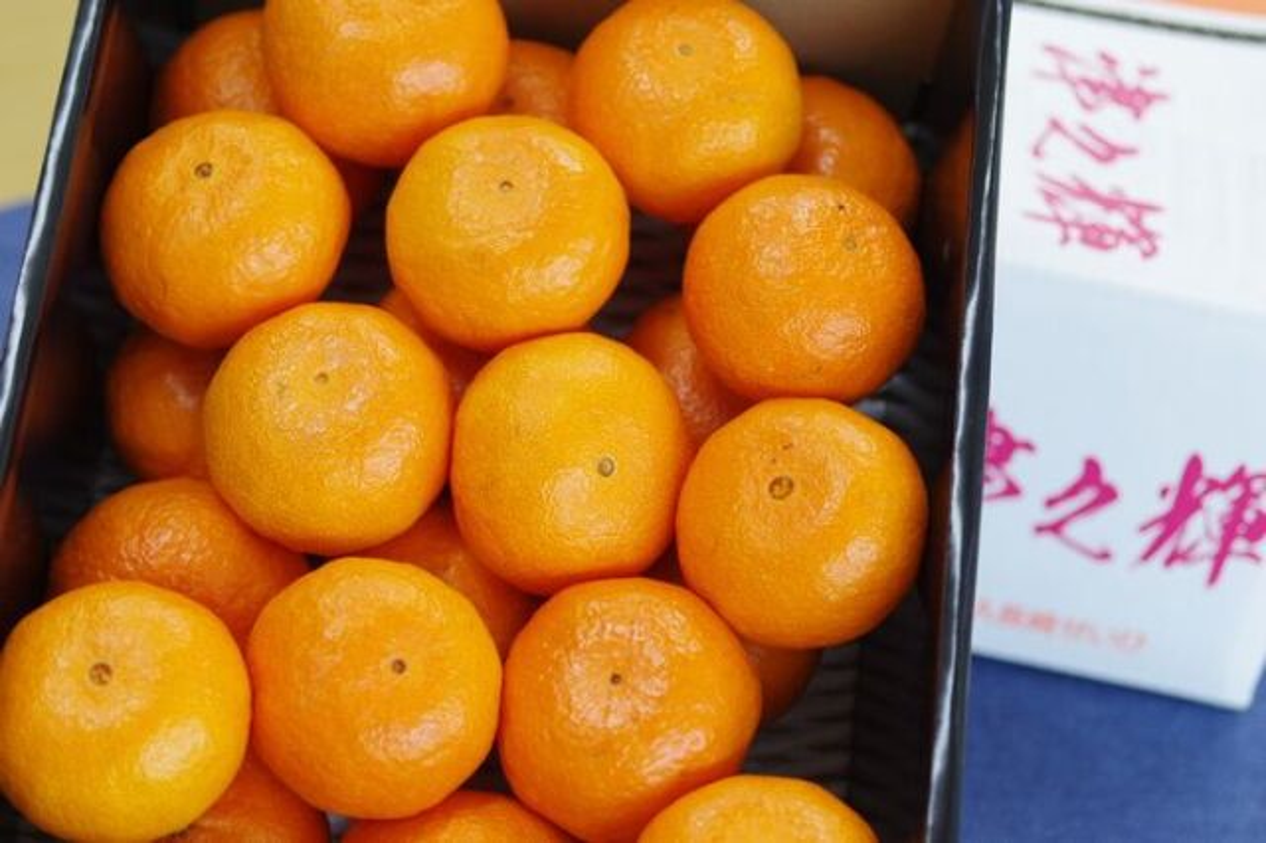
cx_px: 633
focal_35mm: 75
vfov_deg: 18.2
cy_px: 422
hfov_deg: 27.0
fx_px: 2636
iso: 800
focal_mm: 50
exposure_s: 1/100
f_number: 2.8
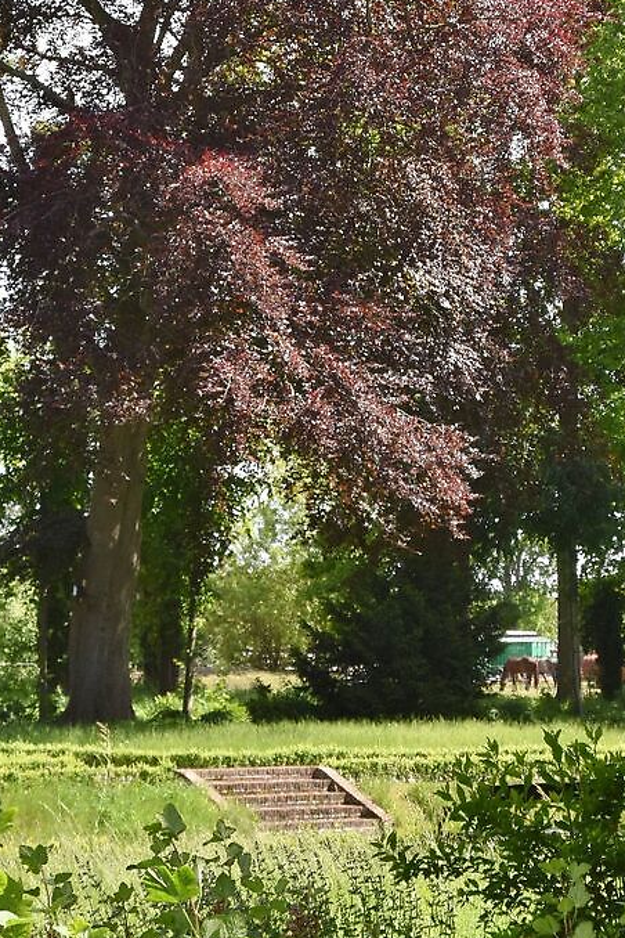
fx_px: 3047
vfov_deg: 17.4
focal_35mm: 117
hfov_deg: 11.7
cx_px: 191
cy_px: 255
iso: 220
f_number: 8
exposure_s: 1/250
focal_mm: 42
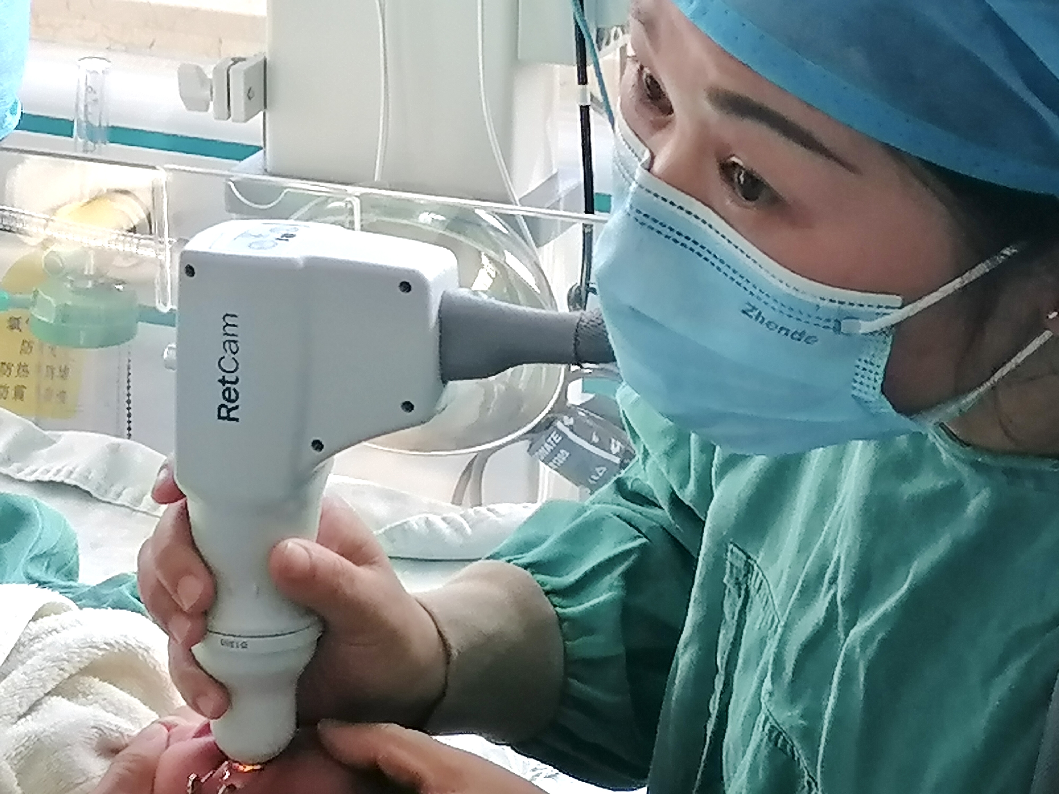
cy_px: 397
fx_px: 3855
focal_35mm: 126
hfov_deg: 15.6
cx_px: 530
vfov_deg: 11.8
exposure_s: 1/50
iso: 100
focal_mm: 5.4
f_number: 1.8
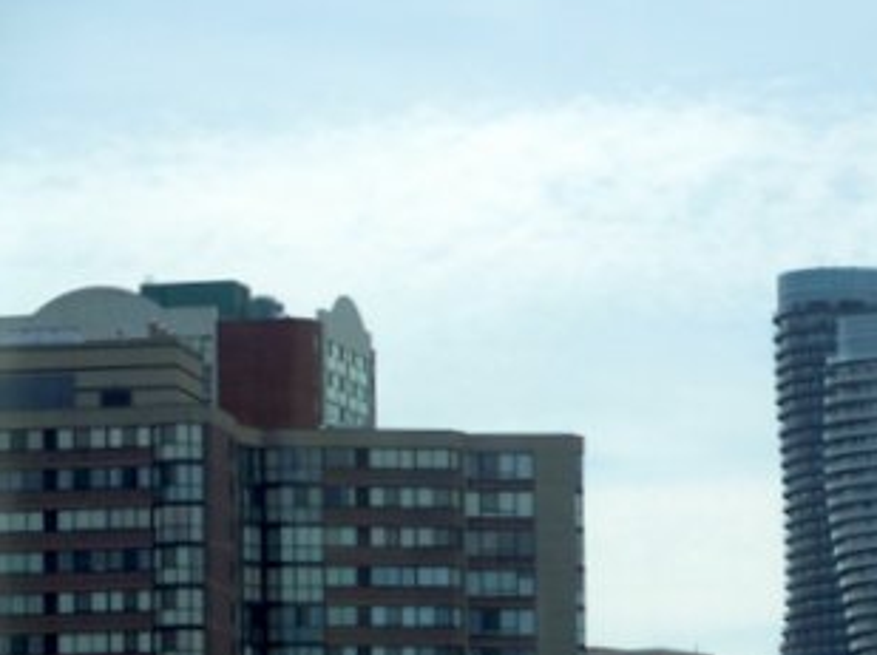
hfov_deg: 9.4
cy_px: 482
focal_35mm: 210
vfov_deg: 7.1
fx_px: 5314
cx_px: 675
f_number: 3.5
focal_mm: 28.8
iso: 100
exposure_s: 1/400
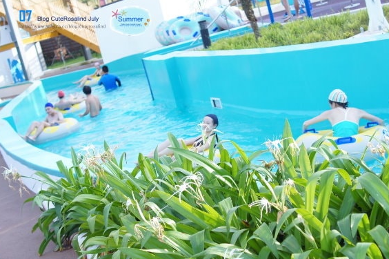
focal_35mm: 60
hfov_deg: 33.6
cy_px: 128
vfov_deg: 22.7
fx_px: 643
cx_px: 211
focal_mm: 35
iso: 100
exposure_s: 1/200
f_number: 3.2
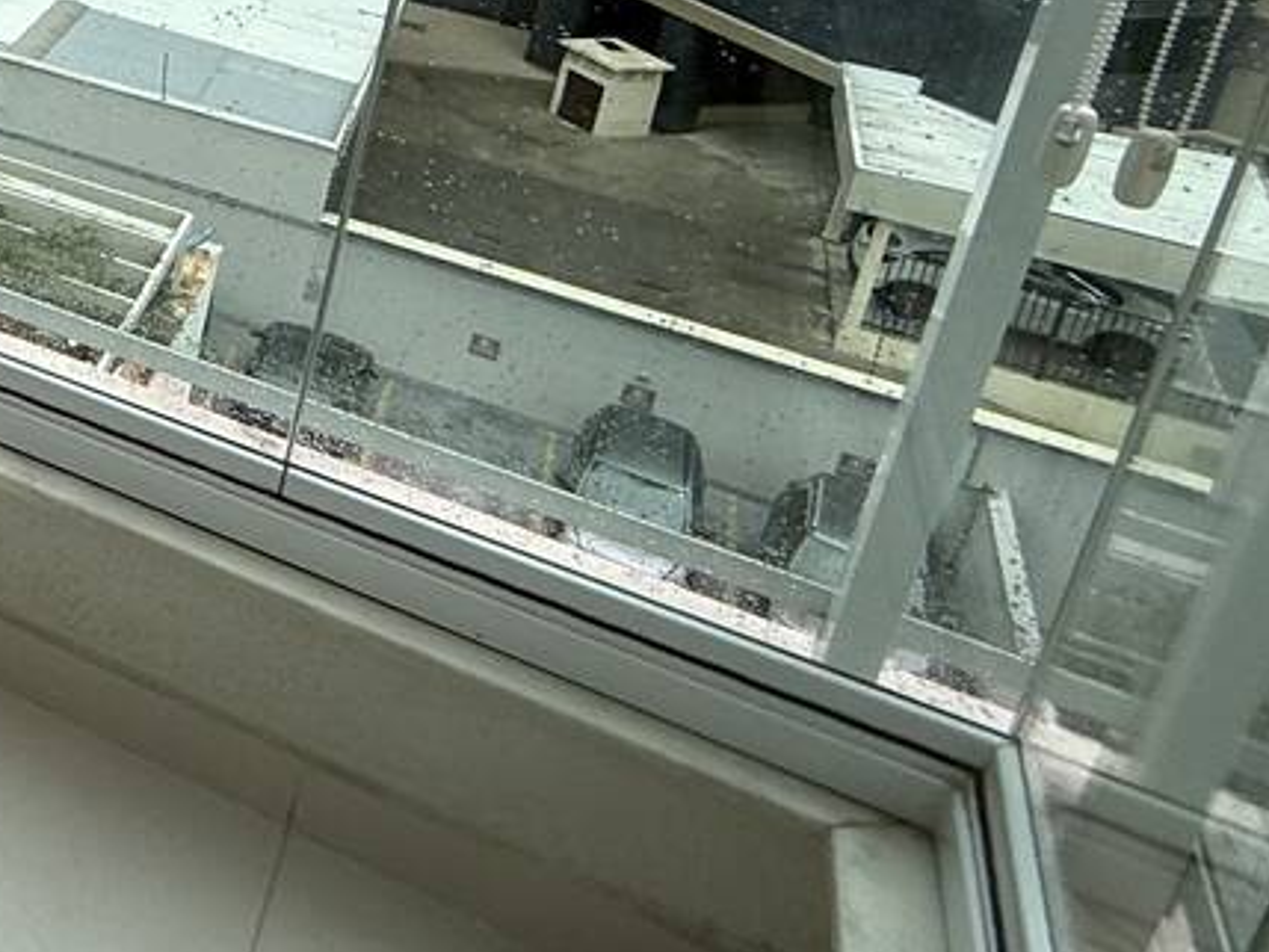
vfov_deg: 27.0
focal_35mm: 47
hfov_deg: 24.6
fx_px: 1723
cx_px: -849
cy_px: -219
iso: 50
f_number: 2.2
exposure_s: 1/142
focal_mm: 2.22
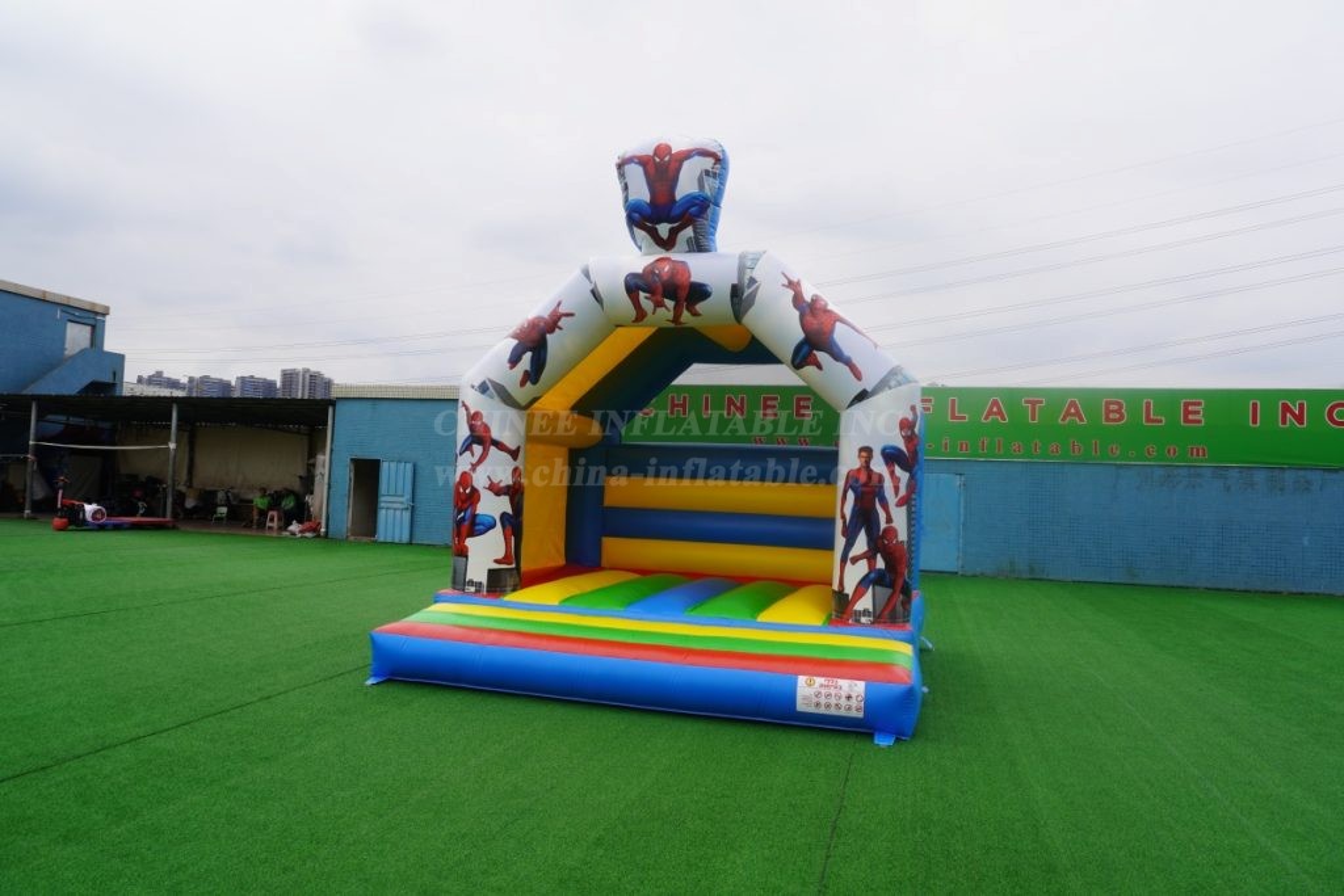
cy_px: 448
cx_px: 672
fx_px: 896
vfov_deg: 53.1
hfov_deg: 73.7
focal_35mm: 24
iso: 100
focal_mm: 16
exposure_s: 1/160
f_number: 10
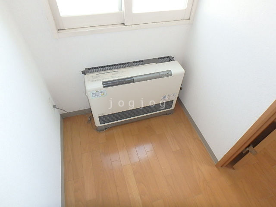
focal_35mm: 21
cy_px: 104
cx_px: 138
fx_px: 167
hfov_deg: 79.0
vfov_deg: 63.4
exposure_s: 1/30
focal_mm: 3.7
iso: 400
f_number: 3.5
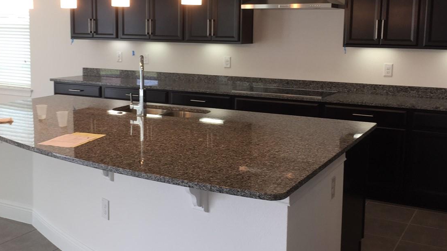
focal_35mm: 46
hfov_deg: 44.5
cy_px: 106
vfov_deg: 25.9
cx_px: 197
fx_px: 545
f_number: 2.2
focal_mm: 4.15
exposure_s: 1/40
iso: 32
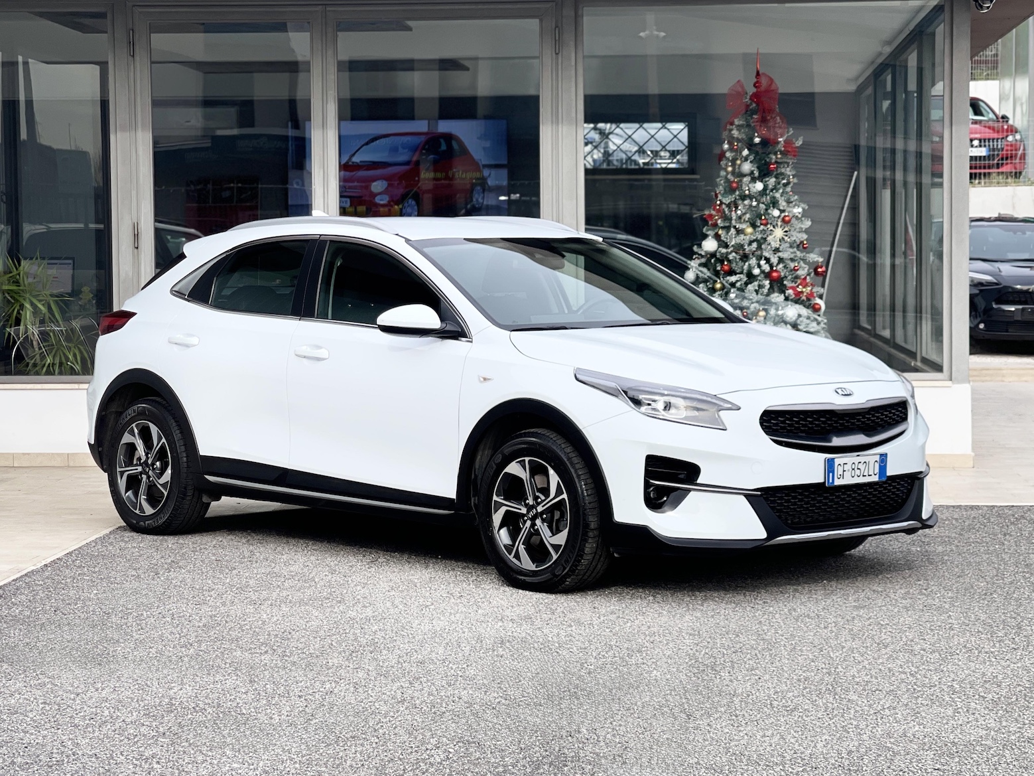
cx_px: 517
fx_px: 1912
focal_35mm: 64
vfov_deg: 22.9
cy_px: 388
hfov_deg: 30.3
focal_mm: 7.5
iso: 32
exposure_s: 1/758
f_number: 2.2
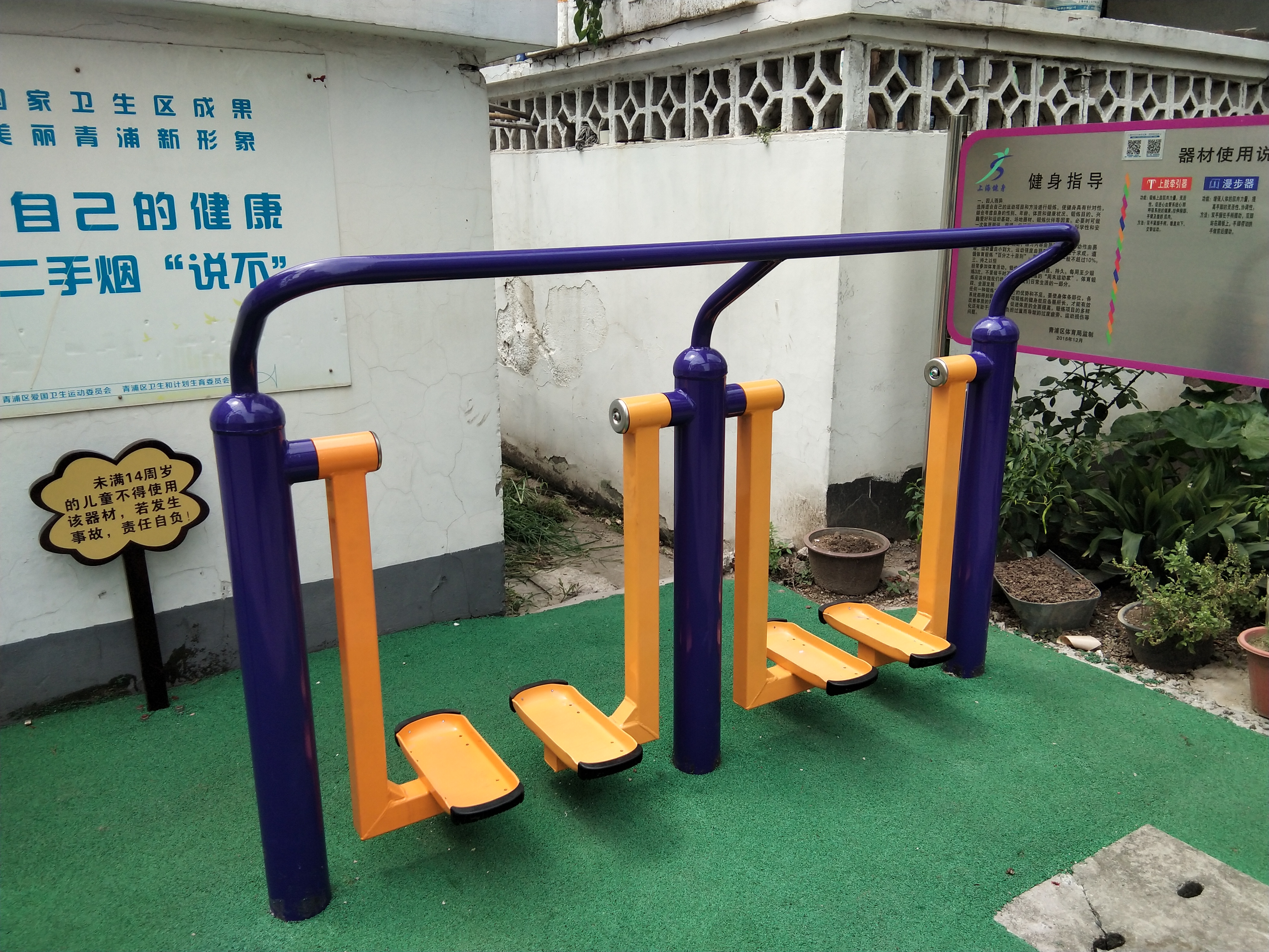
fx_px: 1136
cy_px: 476
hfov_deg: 58.4
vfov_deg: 45.4
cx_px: 634
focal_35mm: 31
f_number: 2.2
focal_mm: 3.69
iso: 50
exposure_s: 1/477
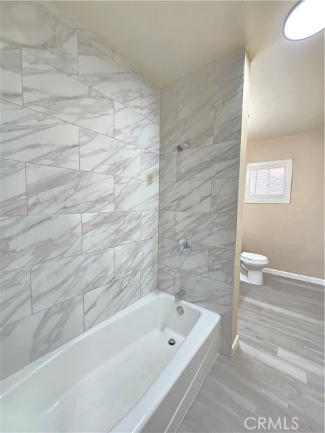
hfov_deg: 89.9
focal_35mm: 13
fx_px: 163
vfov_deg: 106.2
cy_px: 216
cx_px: 162
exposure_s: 1/60
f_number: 2.2
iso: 200
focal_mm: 2.2
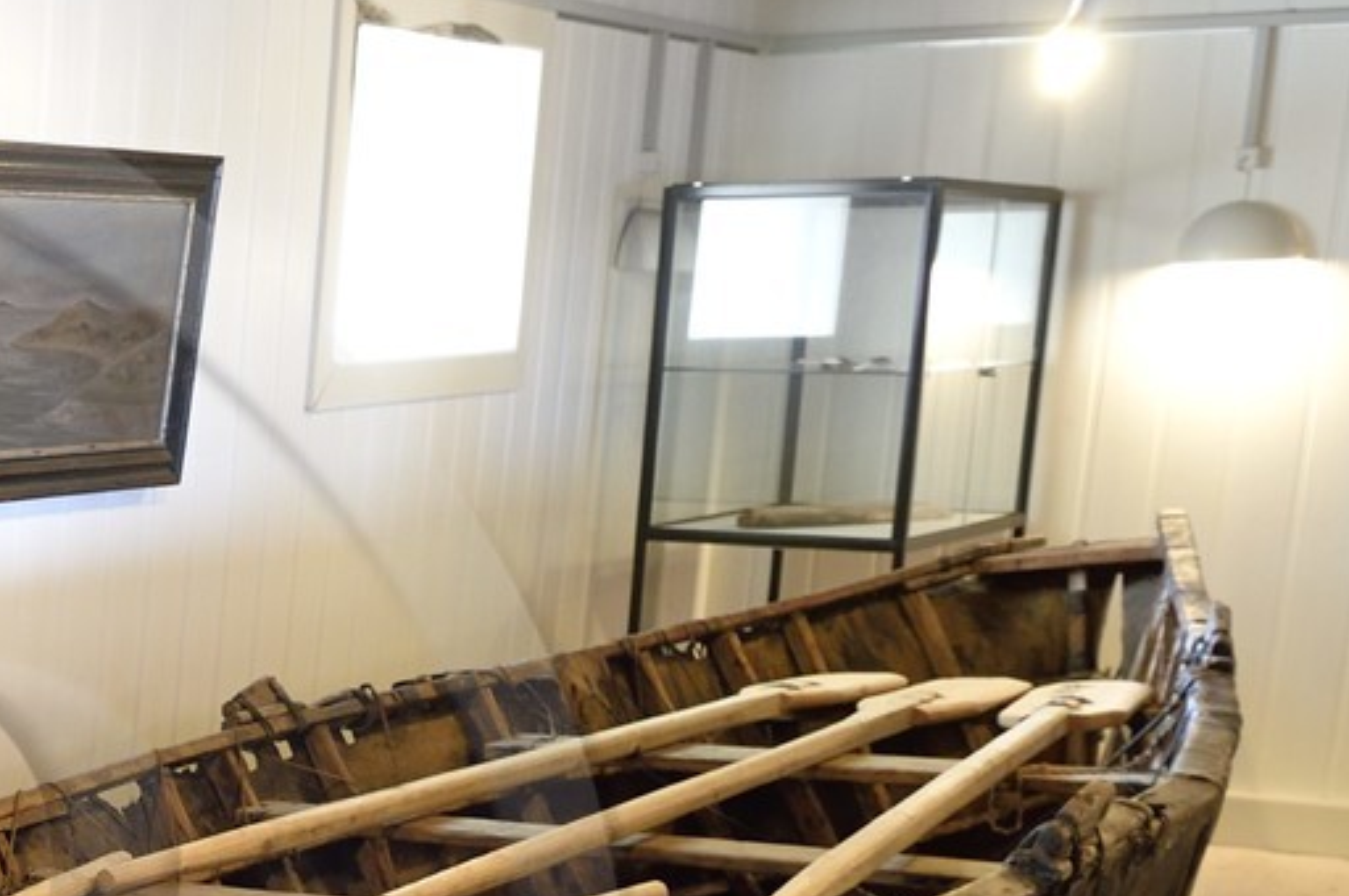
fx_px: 2807
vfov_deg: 17.3
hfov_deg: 23.5
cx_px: -453
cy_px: 1091
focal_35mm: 75
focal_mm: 24
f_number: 6.3
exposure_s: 1/6
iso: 800
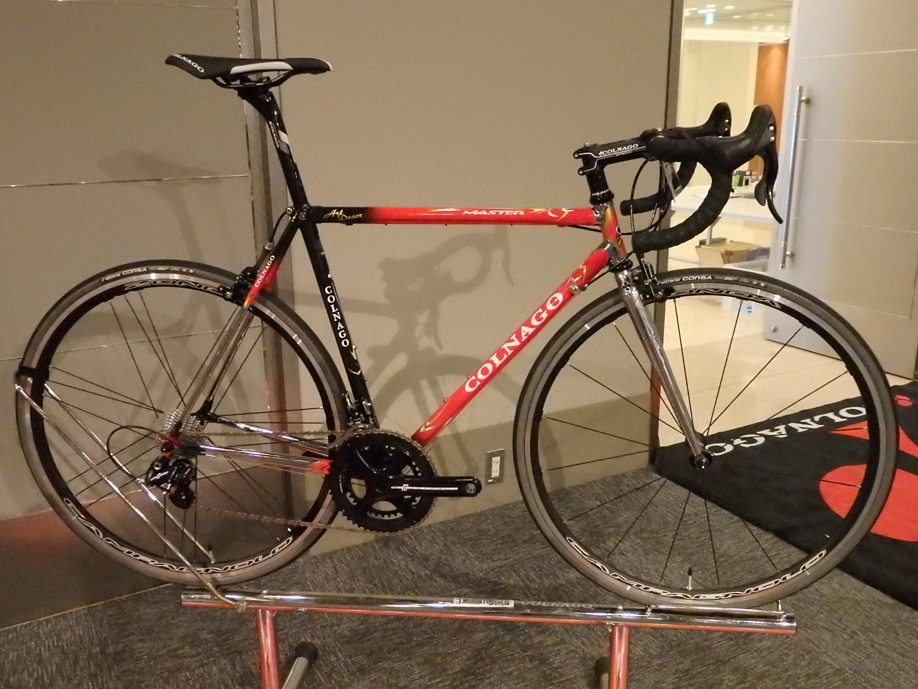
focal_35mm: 30
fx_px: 796
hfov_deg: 60.0
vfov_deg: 46.8
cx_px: 459
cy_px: 344
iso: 3200
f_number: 3.3
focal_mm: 5.5
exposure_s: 1/125
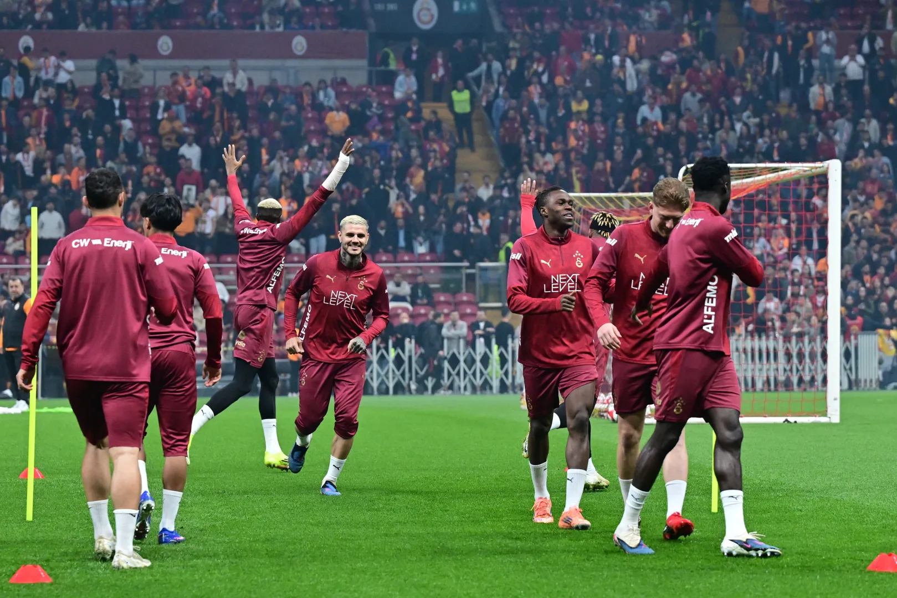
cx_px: 448
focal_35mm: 145
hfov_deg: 14.2
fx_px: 3613
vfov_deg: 9.5
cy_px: 299
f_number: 3.5
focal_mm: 97
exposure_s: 1/1600
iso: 3200
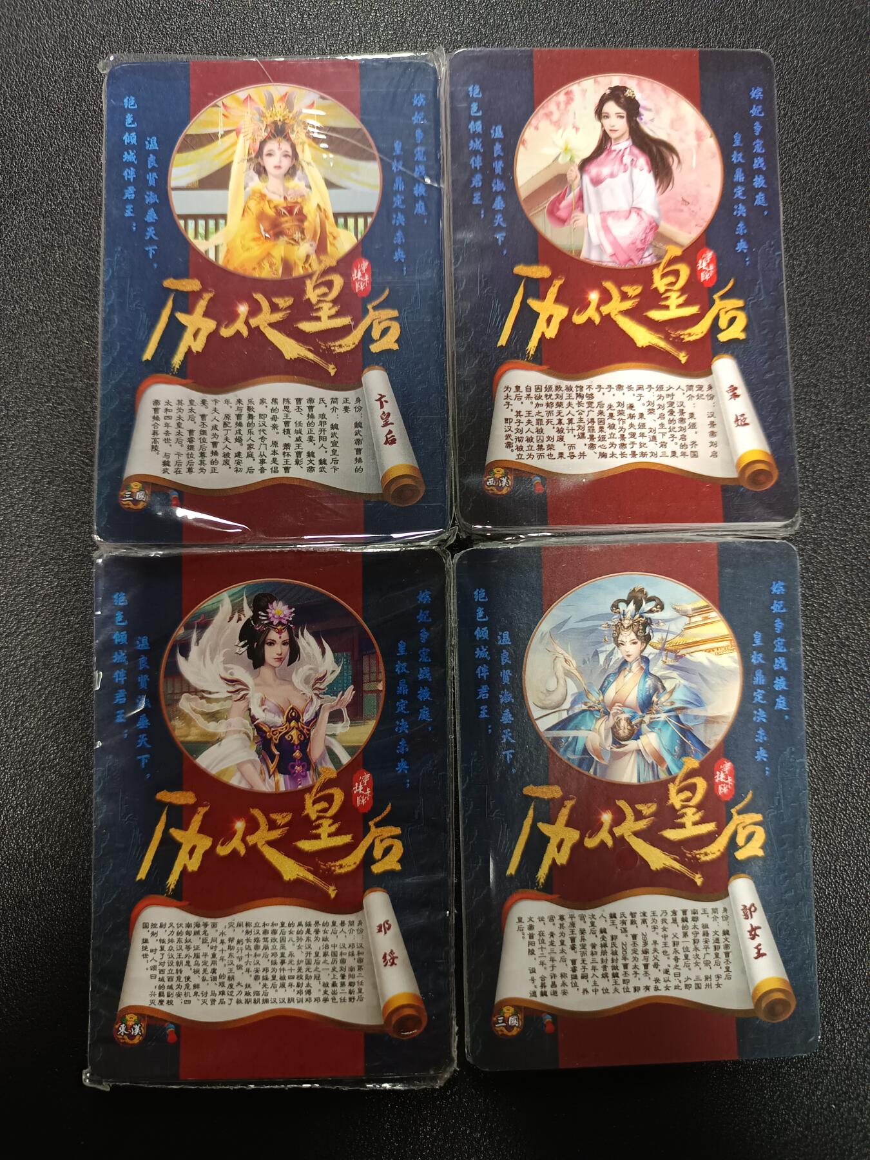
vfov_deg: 71.6
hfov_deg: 56.8
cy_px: 580
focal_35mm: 24
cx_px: 435
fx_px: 804
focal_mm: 5.31
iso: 940
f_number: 1.7
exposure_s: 1/50
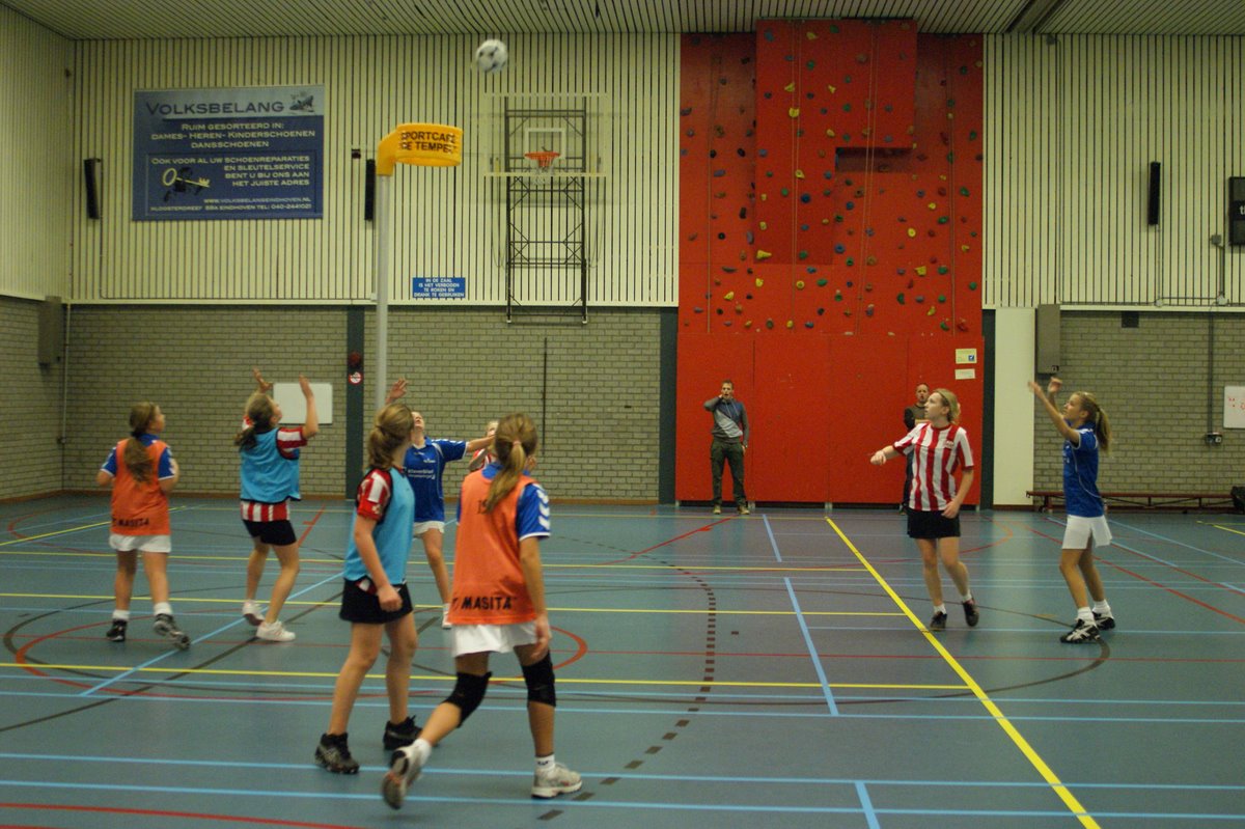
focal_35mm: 42
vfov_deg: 31.9
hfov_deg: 46.4
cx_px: 622
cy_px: 414
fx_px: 1452
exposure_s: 1/125
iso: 1600
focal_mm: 28
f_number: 2.8
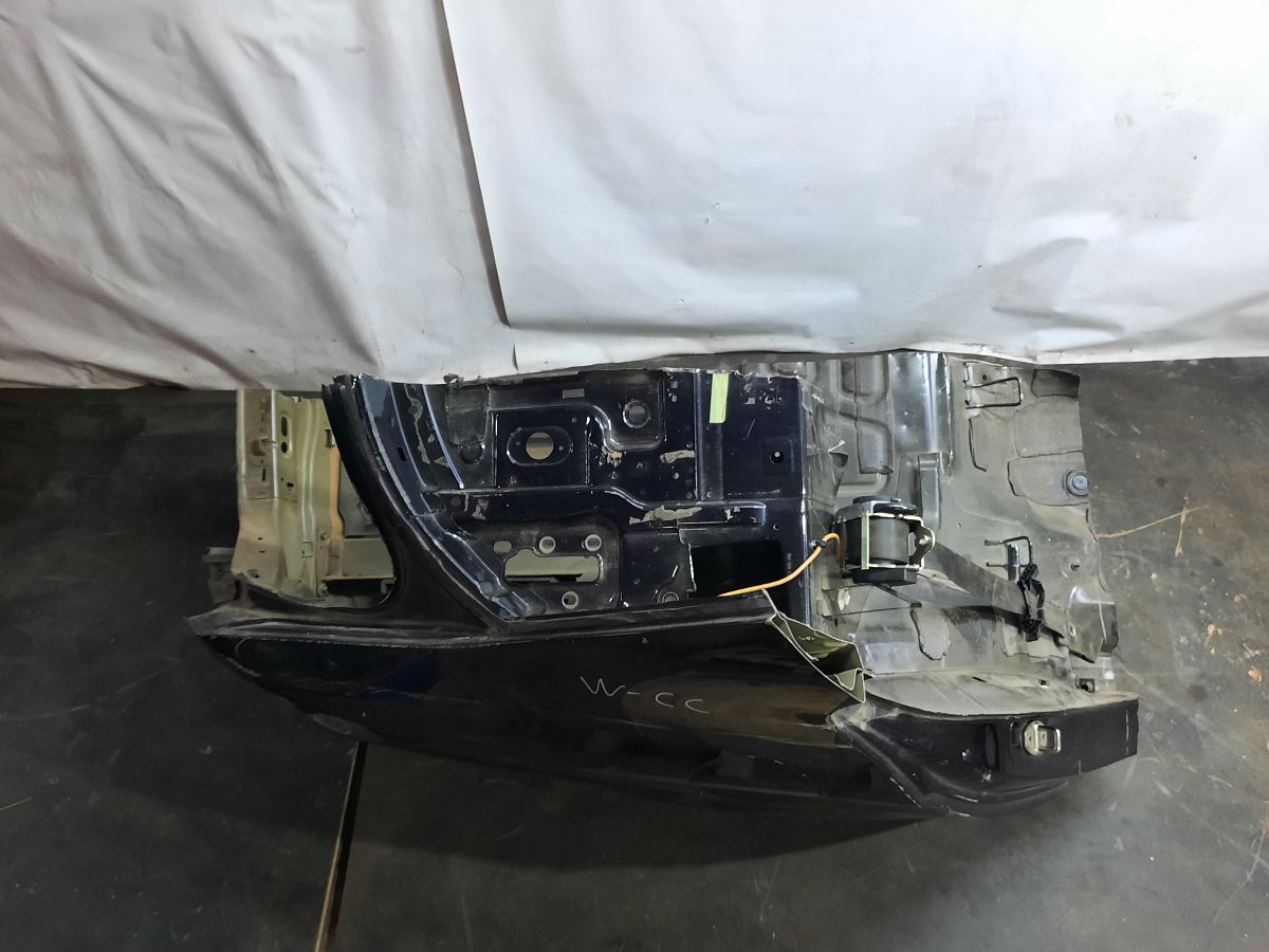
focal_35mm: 25
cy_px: 476
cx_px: 634
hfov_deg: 69.4
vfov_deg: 54.9
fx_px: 916
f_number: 2
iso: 250
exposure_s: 1/33
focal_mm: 4.6
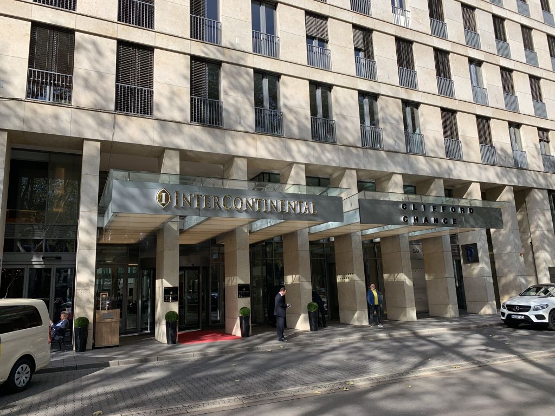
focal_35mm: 26
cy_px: 208
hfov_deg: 67.3
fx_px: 417
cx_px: 278
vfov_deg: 53.1
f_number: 1.8
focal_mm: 4.25
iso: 25
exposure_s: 1/1350
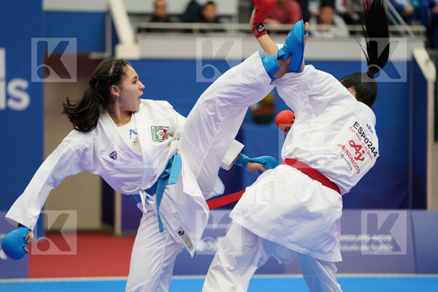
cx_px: 219
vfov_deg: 9.3
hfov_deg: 14.0
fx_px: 1788
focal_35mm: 147
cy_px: 146
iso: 2000
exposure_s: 1/1000
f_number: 2.8
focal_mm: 147
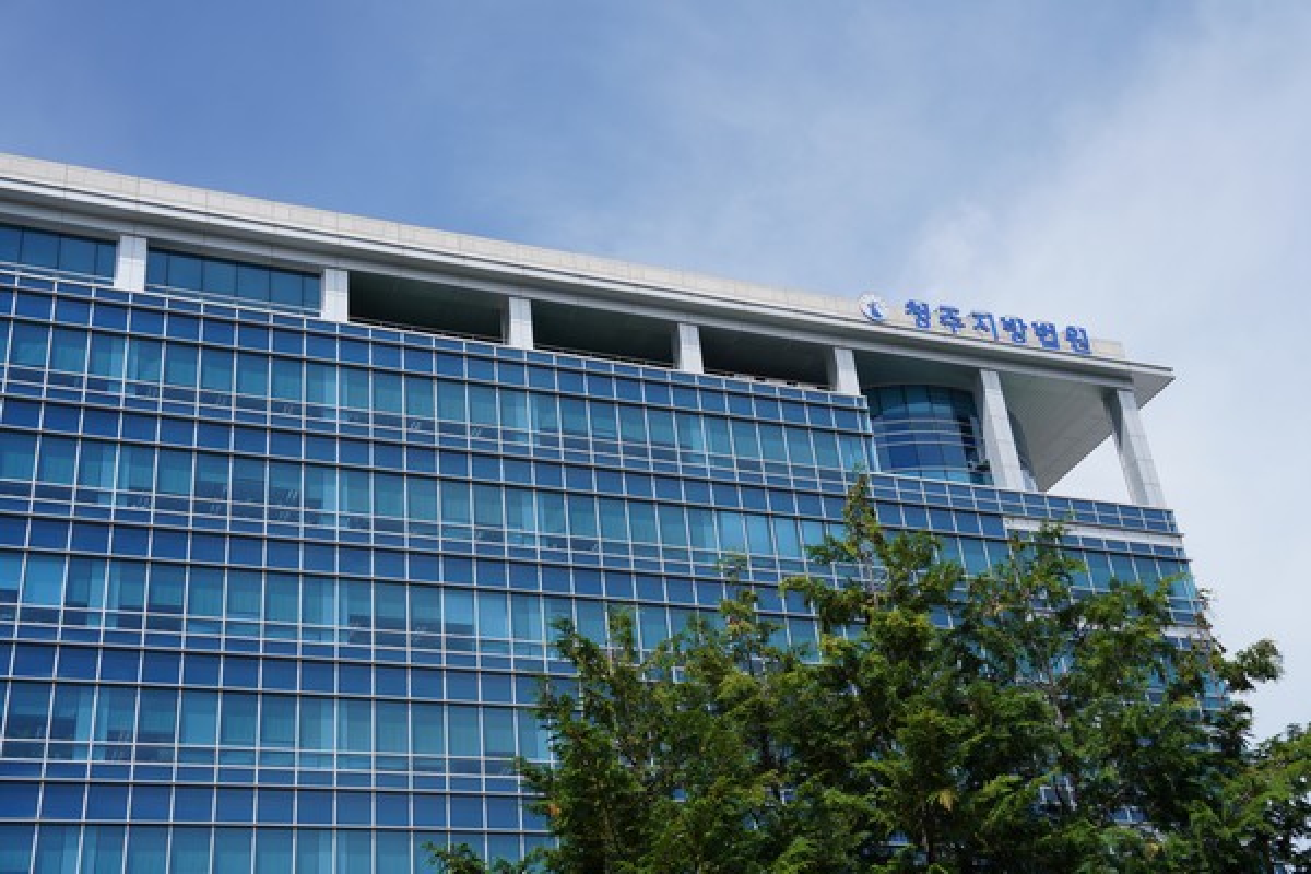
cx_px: 656
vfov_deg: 29.9
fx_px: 1639
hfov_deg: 43.6
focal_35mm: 45
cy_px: 437
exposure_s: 1/800
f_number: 6.3
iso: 200
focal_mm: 45
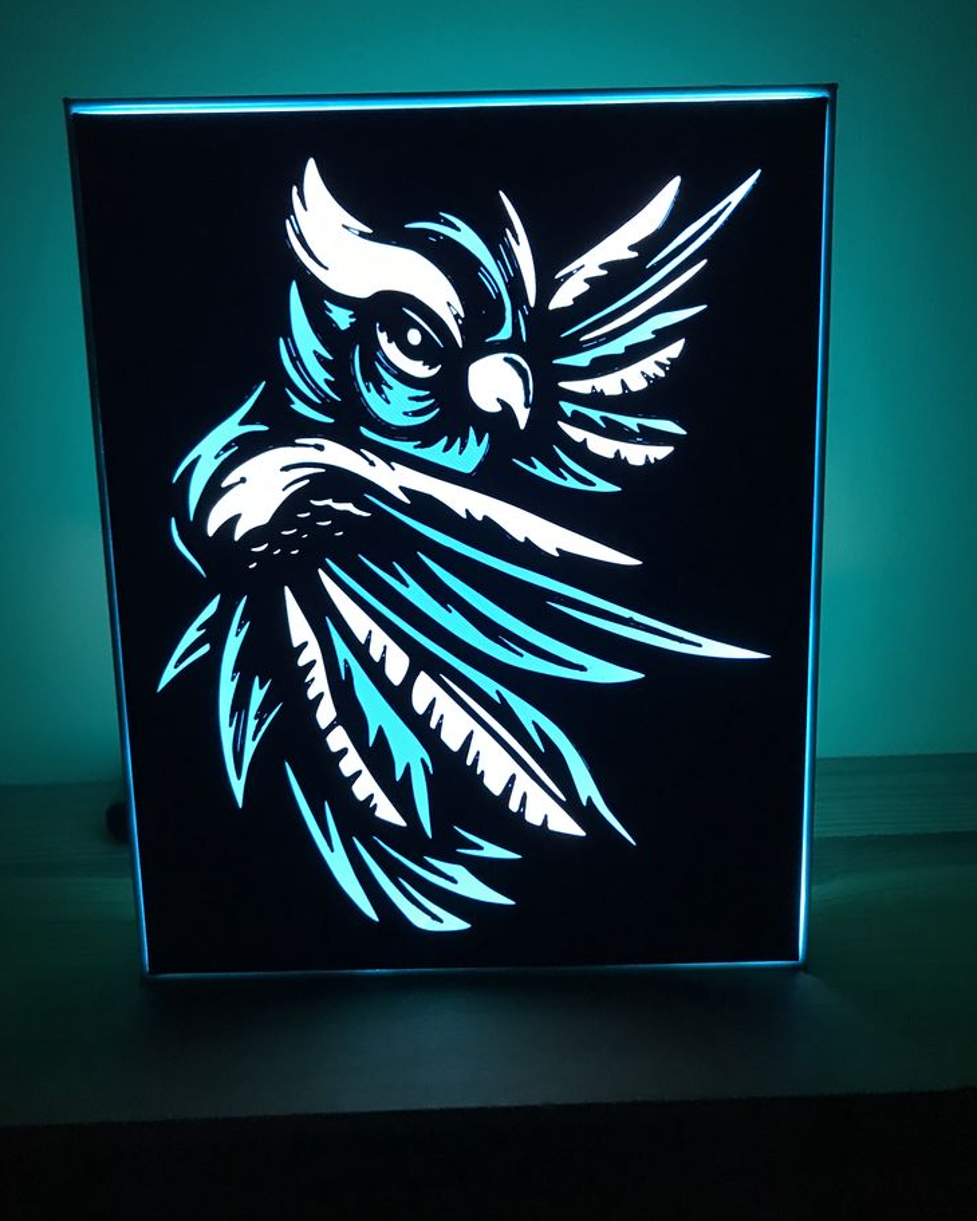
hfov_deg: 48.5
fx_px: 1084
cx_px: 486
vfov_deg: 58.8
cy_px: 588
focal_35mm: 30
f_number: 1.8
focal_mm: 3.99
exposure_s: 1/17
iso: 100
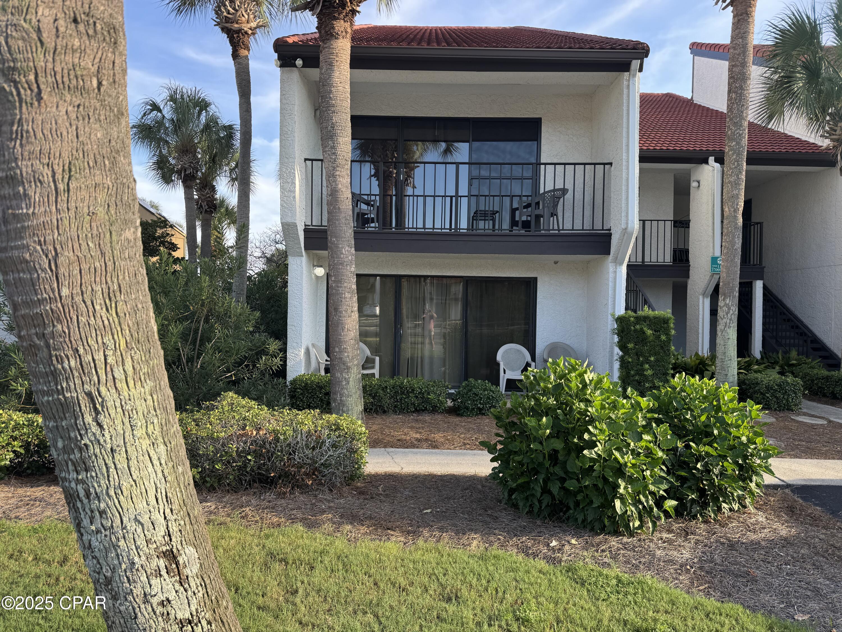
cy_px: 316
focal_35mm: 24
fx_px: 584
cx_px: 421
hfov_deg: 71.6
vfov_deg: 56.8
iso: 80
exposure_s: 1/739
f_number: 1.78
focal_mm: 6.76
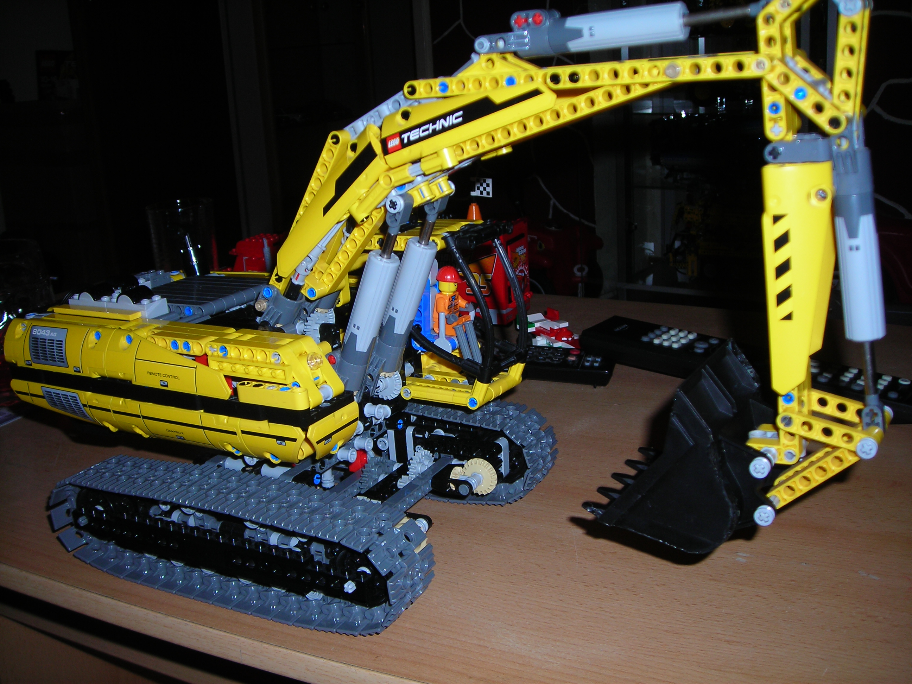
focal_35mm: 38
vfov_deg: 37.7
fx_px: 1001
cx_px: 456
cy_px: 342
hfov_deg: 49.0
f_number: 3.2
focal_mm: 6.3
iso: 50
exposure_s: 1/60.1
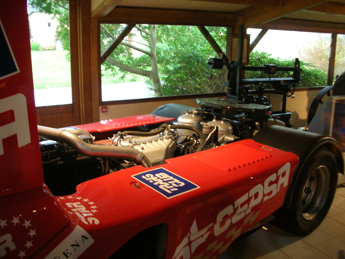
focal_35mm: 35
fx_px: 349
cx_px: 172
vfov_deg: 40.7
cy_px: 130
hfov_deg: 52.6
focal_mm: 5.8
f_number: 3
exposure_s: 1/3.9
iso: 53
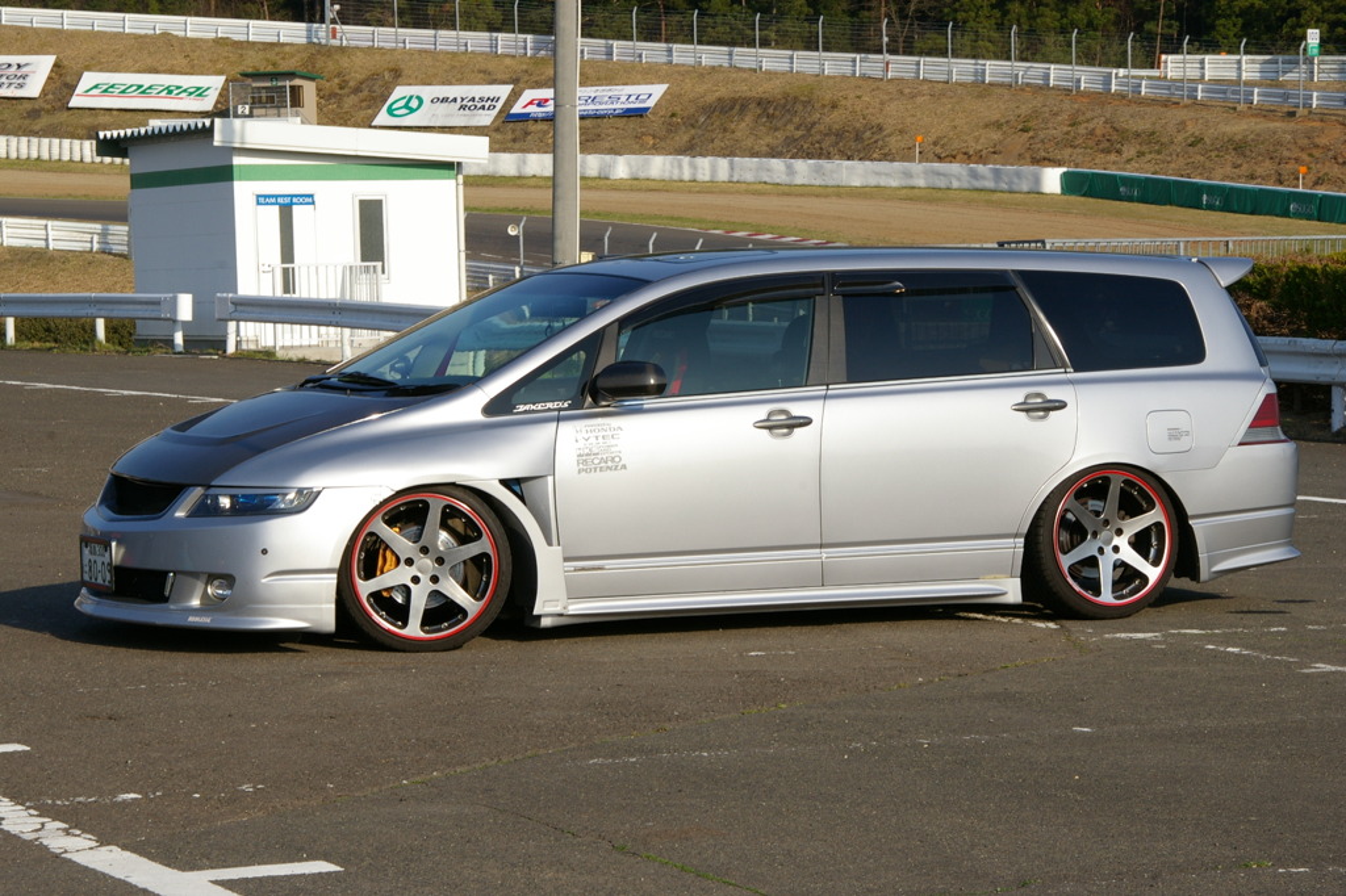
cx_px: 673
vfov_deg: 11.7
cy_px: 448
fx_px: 4373
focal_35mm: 117
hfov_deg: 17.5
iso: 200
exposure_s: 1/125
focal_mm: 78
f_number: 16
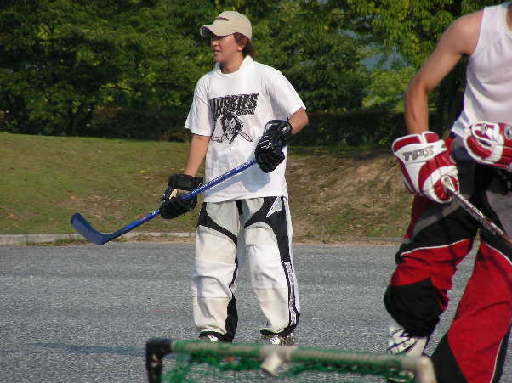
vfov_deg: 3.7
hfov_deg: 4.9
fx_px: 5973
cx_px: 259
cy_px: 202
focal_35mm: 404
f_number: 4
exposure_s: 1/485
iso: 50
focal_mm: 63.3
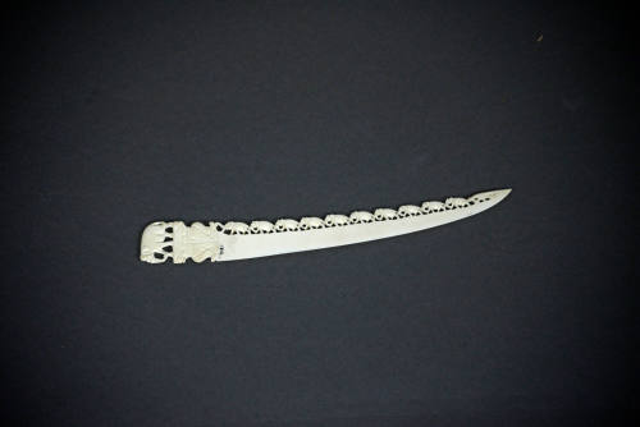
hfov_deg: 18.6
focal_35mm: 110
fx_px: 1957
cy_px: 214
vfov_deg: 12.5
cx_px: 320
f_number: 4
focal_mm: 110
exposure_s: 1/160
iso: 1600
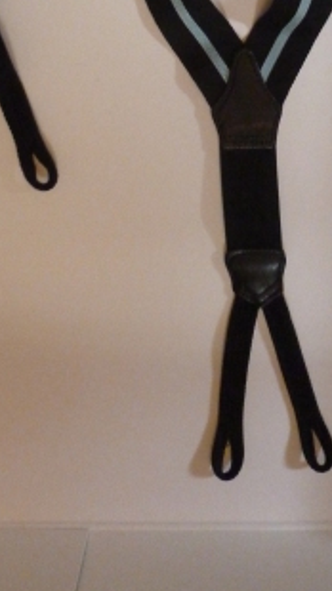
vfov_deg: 33.2
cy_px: 32
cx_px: 239
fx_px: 925
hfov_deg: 20.2
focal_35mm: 59
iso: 800
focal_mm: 5
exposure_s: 1/30
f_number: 3.3
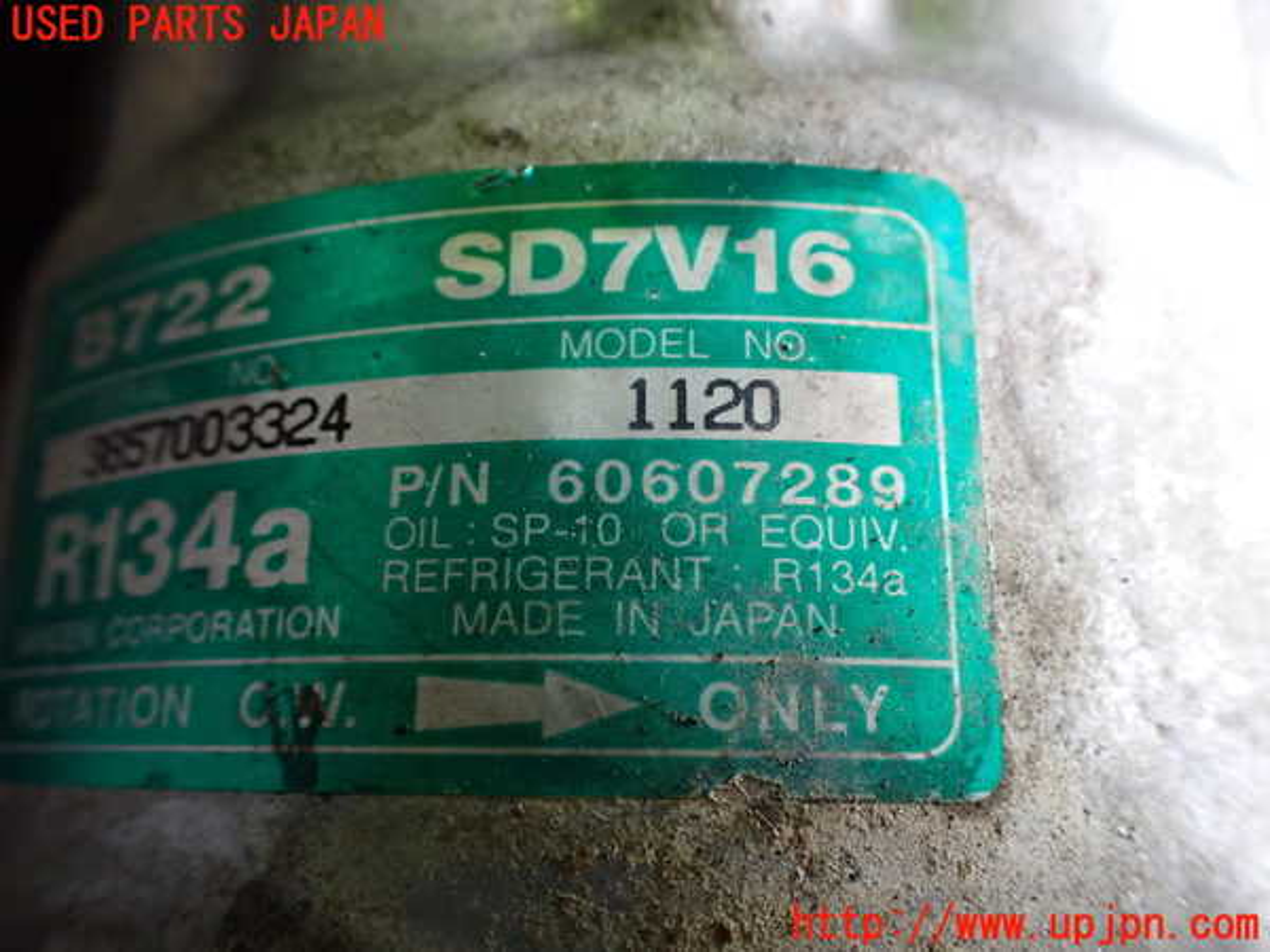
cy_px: 476
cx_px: 635
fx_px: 1101
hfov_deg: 60.0
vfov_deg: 46.8
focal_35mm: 30
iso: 500
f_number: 2.3
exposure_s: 1/125
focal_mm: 5.4
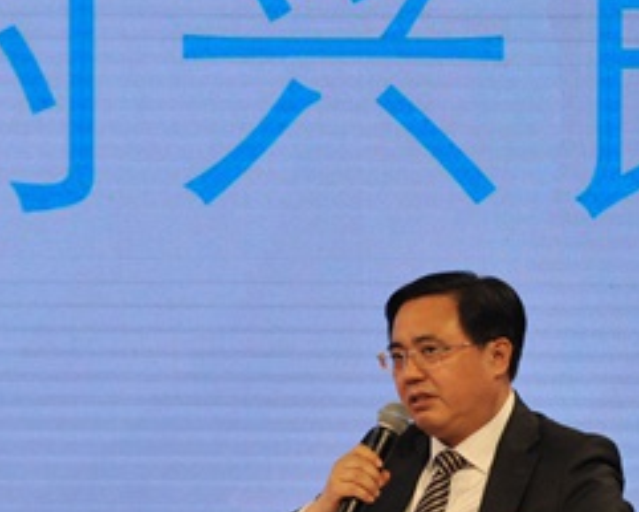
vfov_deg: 3.1
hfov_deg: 3.9
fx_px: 9422
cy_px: 401
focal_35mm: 498
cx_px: 459
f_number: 6.3
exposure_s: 1/100
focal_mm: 160
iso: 640
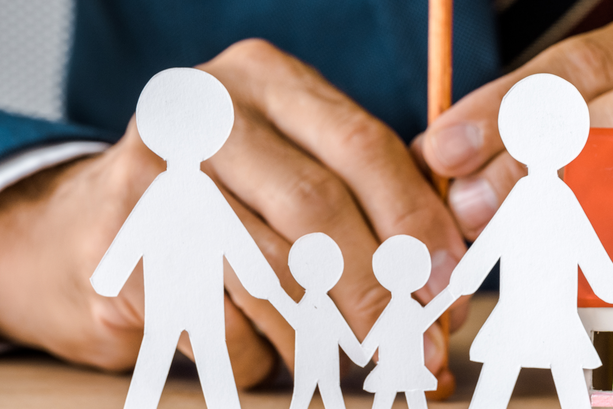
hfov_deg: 4.2
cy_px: 75
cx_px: 473
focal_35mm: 494
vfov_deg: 2.8
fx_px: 8414
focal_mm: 200
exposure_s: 1/200
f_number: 6.3
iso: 125
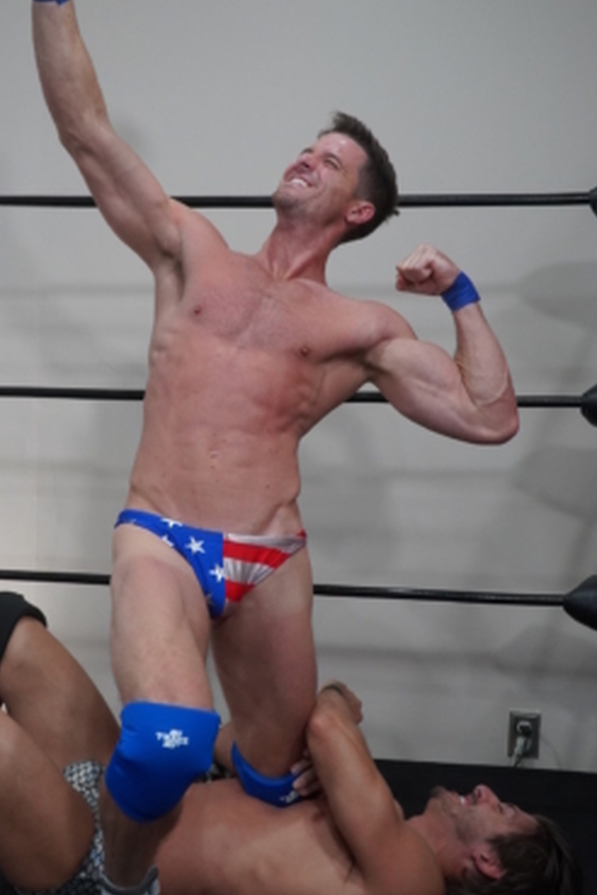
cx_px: 217
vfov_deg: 45.7
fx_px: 1062
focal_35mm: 43
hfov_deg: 31.3
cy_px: 446
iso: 2000
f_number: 4
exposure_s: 1/160
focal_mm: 21
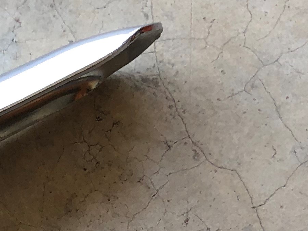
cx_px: -166
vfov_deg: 10.8
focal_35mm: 126
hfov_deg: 14.5
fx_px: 1121
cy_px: 453
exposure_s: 1/120
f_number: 1.8
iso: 40
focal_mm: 3.99
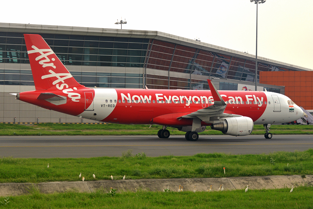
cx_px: 156
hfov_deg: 29.6
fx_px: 591
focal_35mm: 68
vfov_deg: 20.0
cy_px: 104
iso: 320
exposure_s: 1/500
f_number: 5
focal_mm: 68
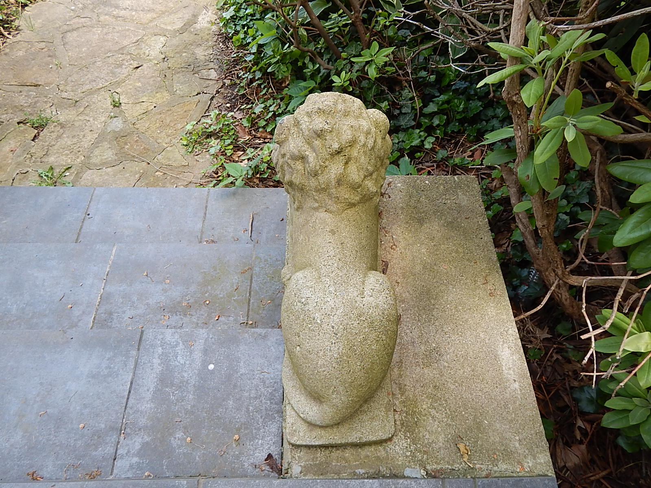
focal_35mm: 22
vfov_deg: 61.1
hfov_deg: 76.4
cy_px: 244
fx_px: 414
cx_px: 326
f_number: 3
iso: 125
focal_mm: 4
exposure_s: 1/160
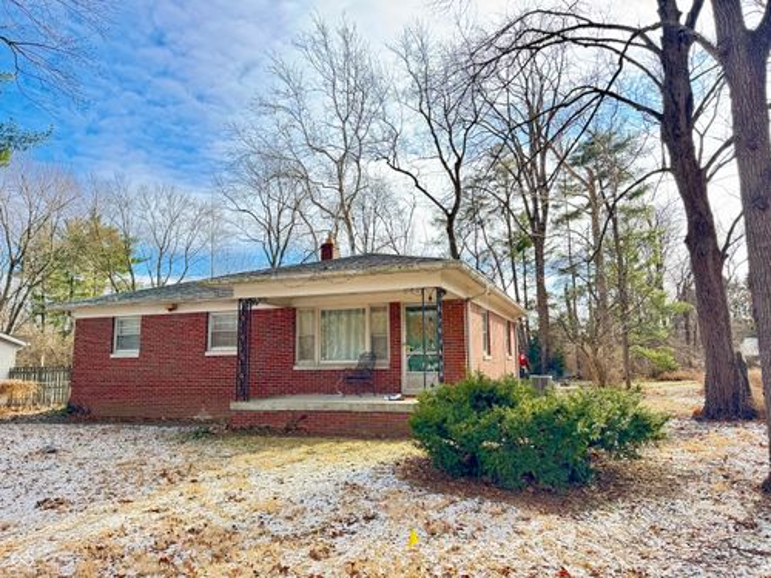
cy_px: 289
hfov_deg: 71.6
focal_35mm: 24
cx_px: 386
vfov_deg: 56.8
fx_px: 535
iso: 80
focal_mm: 6.76
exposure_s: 1/510
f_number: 1.78
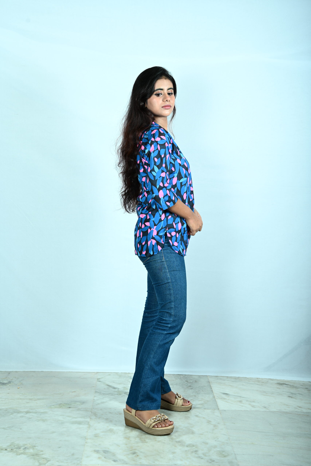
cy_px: 233
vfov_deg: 36.9
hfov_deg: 25.1
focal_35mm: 54
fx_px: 700
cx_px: 156
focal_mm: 54
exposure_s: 1/200
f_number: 7.1
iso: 100
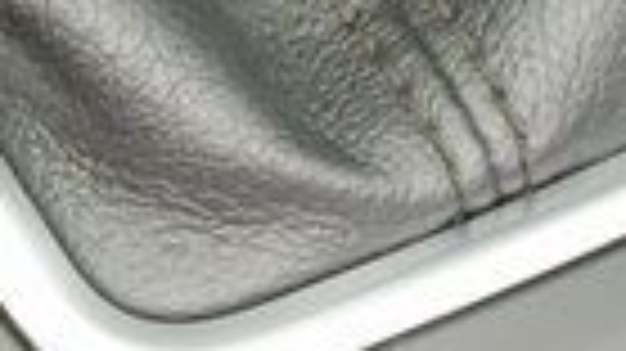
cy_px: -612
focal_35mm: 272
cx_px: -297
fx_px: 4512
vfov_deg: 4.3
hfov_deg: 7.8
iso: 500
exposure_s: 1/125
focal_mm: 17
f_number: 4.1
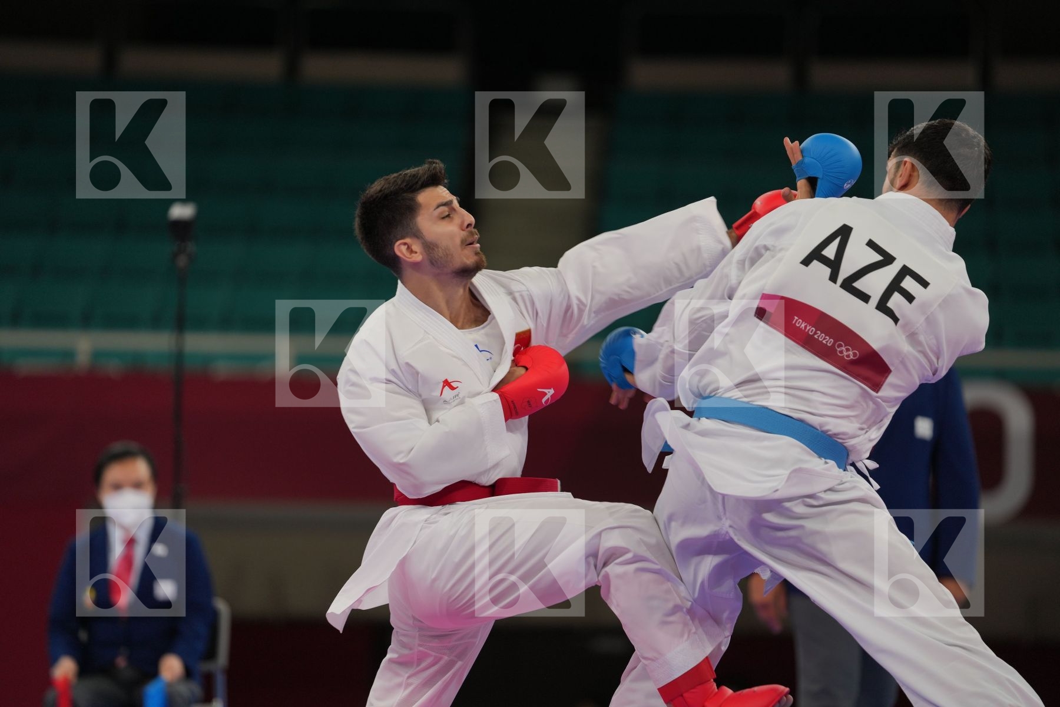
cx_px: 530
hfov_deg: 10.3
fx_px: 5888
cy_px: 354
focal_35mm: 200
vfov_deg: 6.9
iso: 400
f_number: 2.8
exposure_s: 1/1000
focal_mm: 200
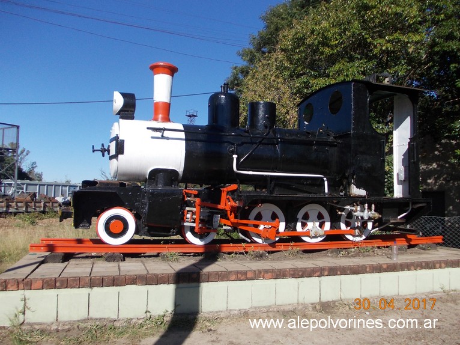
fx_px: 372
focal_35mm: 28
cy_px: 172
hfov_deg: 63.5
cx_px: 230
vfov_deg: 49.7
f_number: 5.4
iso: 80
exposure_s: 1/400
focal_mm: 4
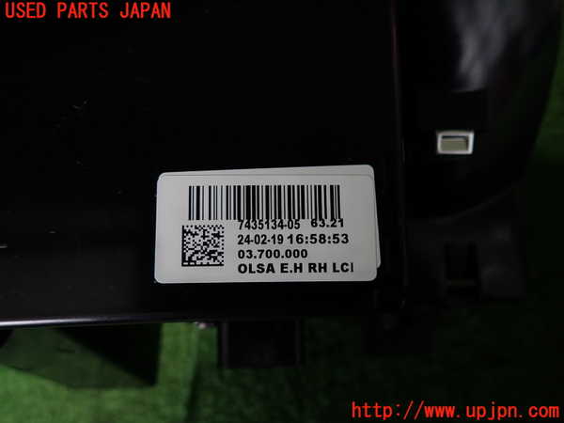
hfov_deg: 69.4
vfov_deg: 54.9
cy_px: 212
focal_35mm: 25
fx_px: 407
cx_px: 282
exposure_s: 1/40
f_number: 2
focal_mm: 4.5
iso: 200
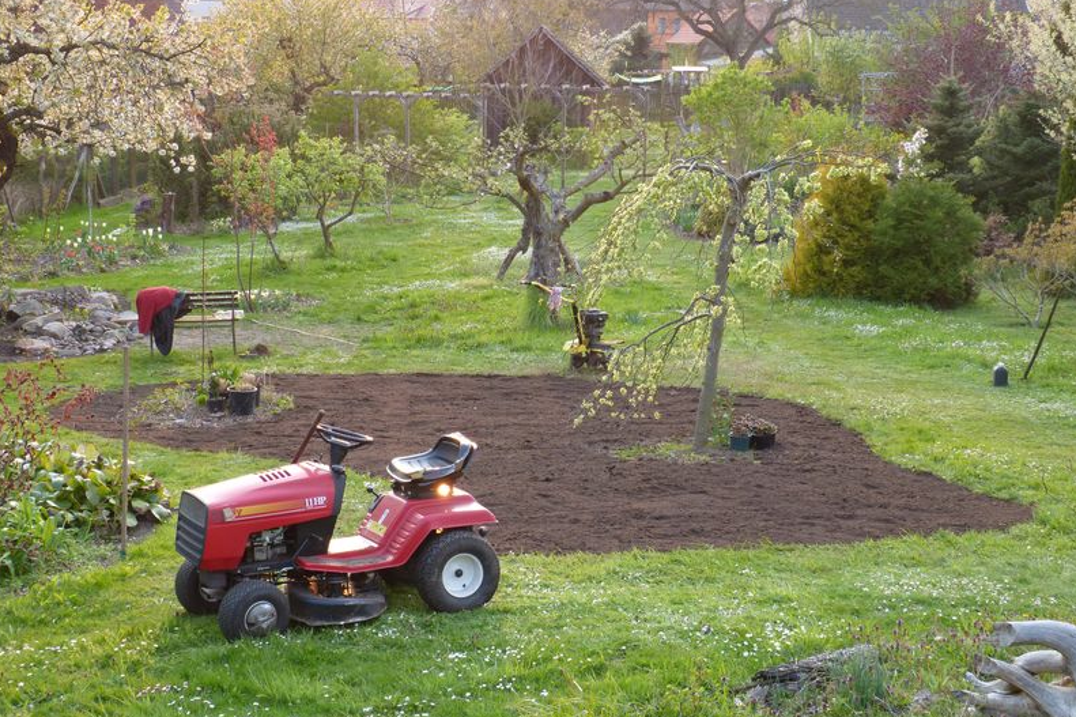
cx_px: 539
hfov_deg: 32.9
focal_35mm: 61
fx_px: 1823
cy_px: 350
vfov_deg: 22.3
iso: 100
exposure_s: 1/80
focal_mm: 10.5
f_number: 3.2
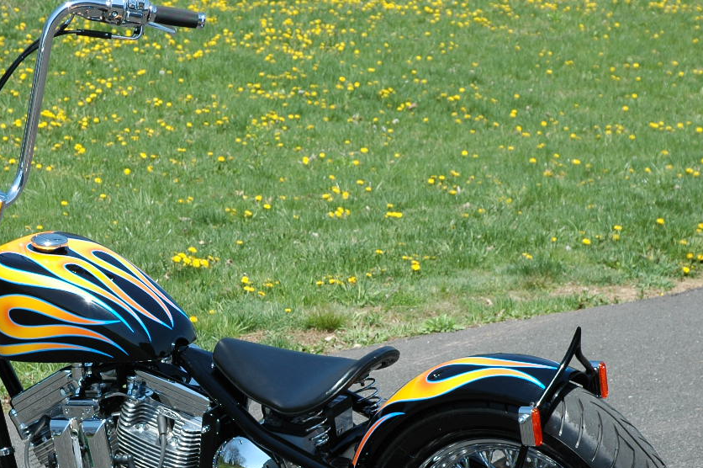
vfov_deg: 10.1
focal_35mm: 135
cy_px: 387
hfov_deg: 15.2
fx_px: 2634
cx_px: 240
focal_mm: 50
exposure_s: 1/250
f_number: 8
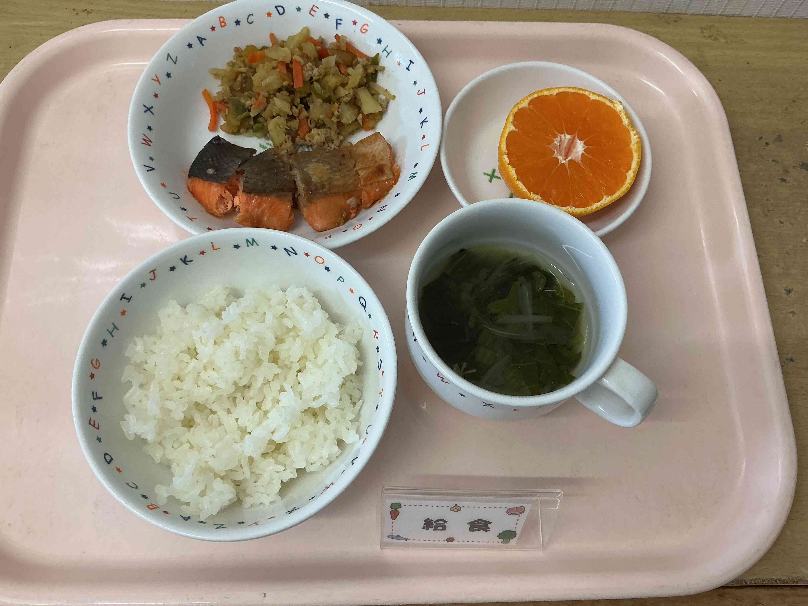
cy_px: 303
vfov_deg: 48.2
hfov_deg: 61.7
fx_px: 677
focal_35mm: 29
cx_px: 404
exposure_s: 1/60
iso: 64
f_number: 1.8
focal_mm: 3
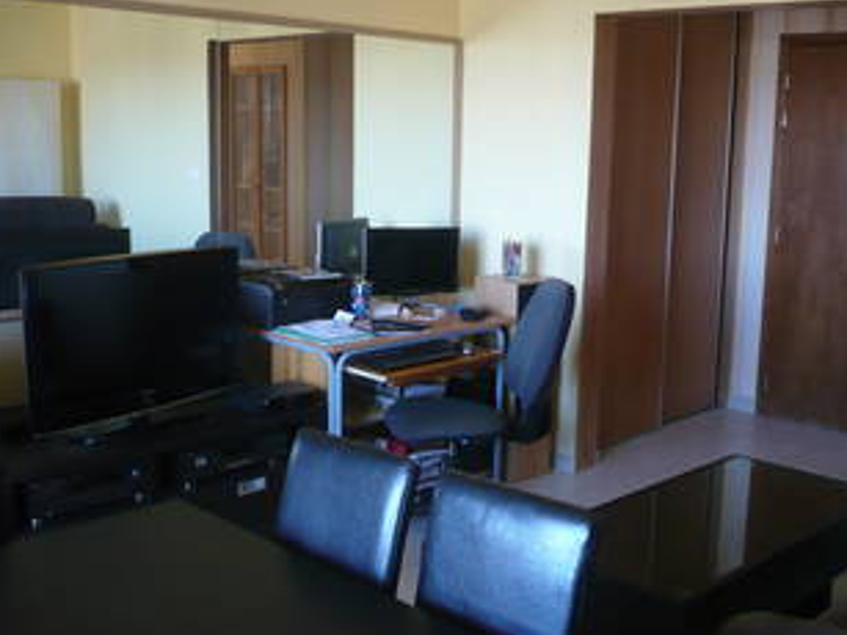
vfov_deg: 35.1
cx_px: 475
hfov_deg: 45.7
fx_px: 1003
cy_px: 318
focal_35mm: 41
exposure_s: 1/20
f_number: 2.8
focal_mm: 5.8
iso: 200
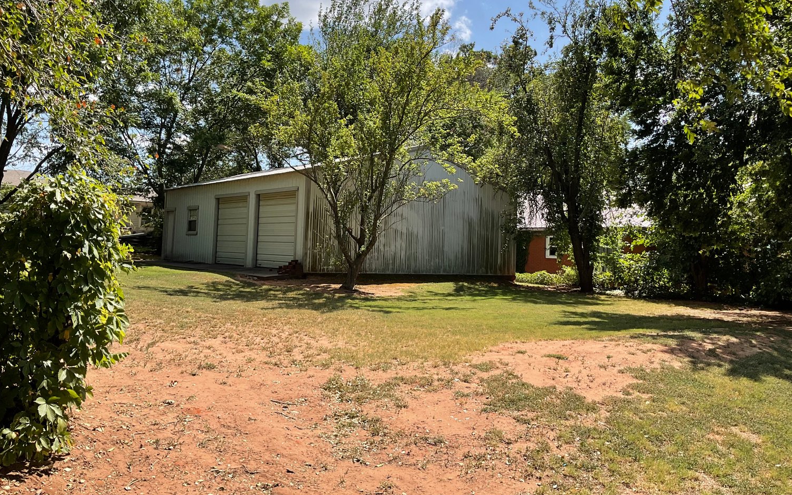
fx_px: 669
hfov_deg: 61.2
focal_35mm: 31
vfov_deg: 40.5
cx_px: 395
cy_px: 215
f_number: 1.8
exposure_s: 1/1121
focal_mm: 3
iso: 16
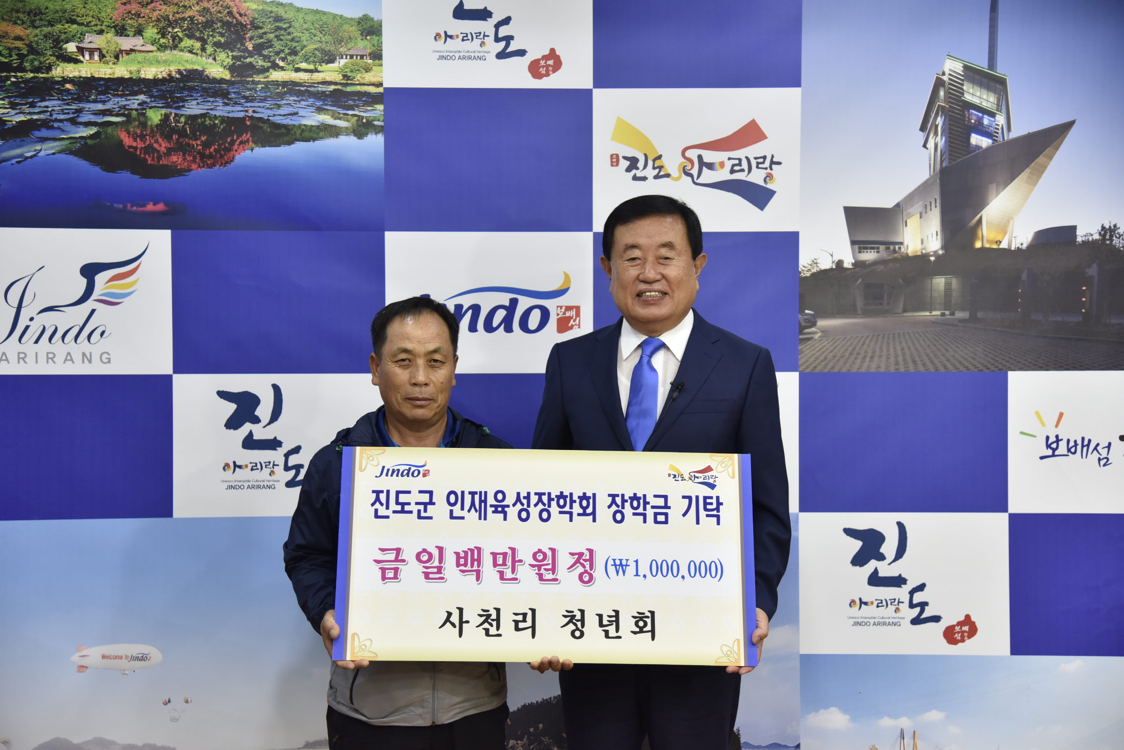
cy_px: 375
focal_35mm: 58
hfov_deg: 34.5
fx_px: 1811
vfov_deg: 23.4
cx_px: 562
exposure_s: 1/125
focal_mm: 58
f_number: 4
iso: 1100
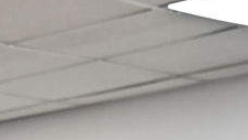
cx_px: -383
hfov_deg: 8.0
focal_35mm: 246
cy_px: 401
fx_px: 1617
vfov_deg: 4.7
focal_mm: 38
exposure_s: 1/160
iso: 2000
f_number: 6.3
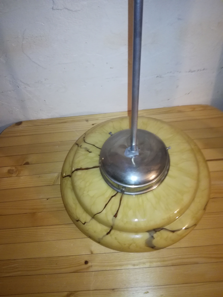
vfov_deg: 65.3
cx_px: 112
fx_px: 232
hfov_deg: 51.4
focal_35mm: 27
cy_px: 148
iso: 500
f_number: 2
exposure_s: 1/25
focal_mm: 3.79
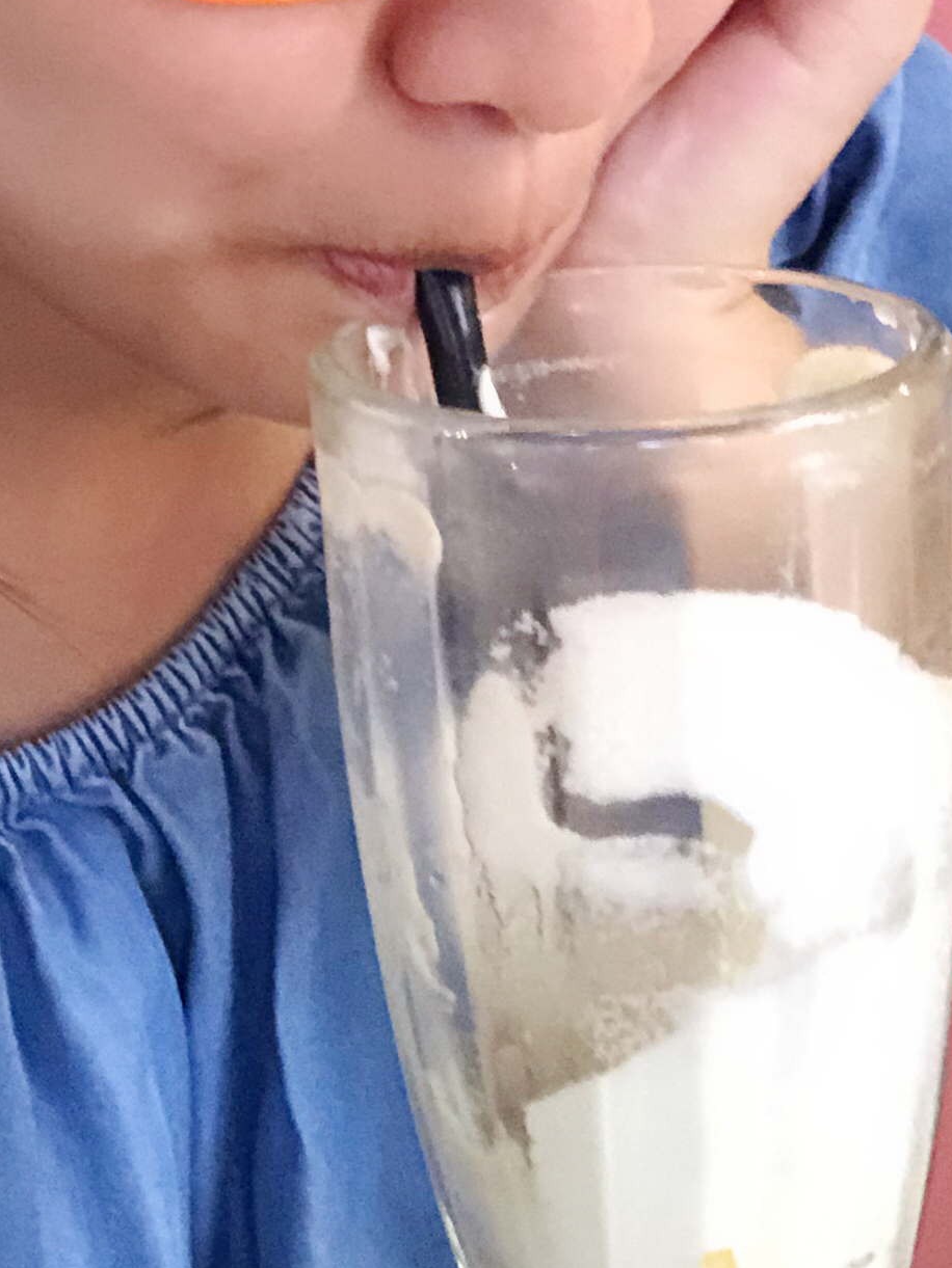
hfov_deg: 18.1
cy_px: -282
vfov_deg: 22.1
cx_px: 257
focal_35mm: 81
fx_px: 2970
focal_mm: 2.87
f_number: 2.2
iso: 640
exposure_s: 1/15
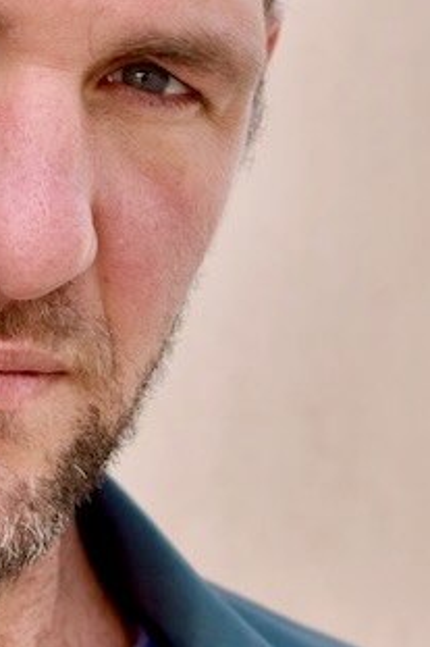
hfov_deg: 5.8
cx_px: -66
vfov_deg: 8.8
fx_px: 4197
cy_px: 373
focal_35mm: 234
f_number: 5.6
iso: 400
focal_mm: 85
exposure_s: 1/400
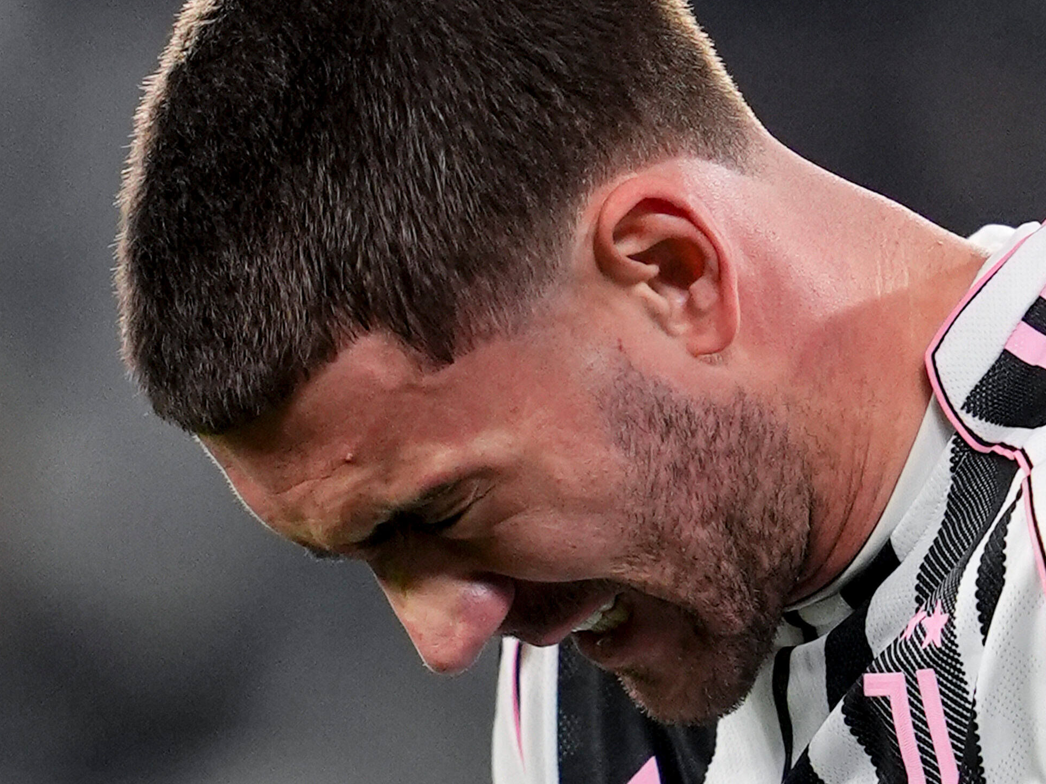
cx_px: 696
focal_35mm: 1188
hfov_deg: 1.7
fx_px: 35903
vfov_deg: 1.3
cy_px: 759
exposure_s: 1/1600
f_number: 2.8
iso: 2000
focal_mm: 400
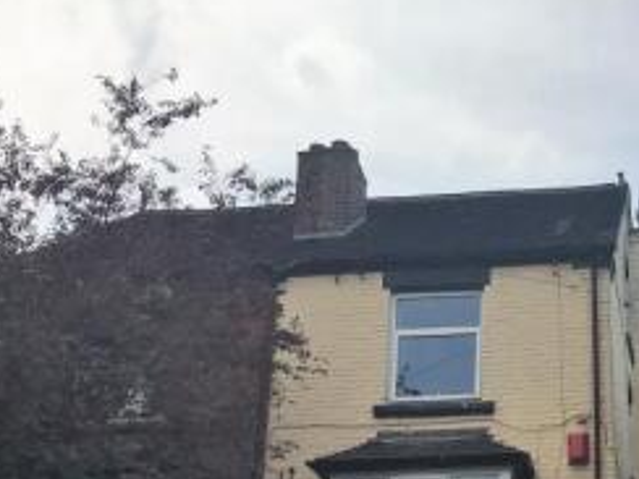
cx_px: 533
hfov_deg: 28.2
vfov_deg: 21.6
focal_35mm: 67
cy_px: 389
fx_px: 1237
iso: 20
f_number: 1.8
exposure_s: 1/4367
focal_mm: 3.99
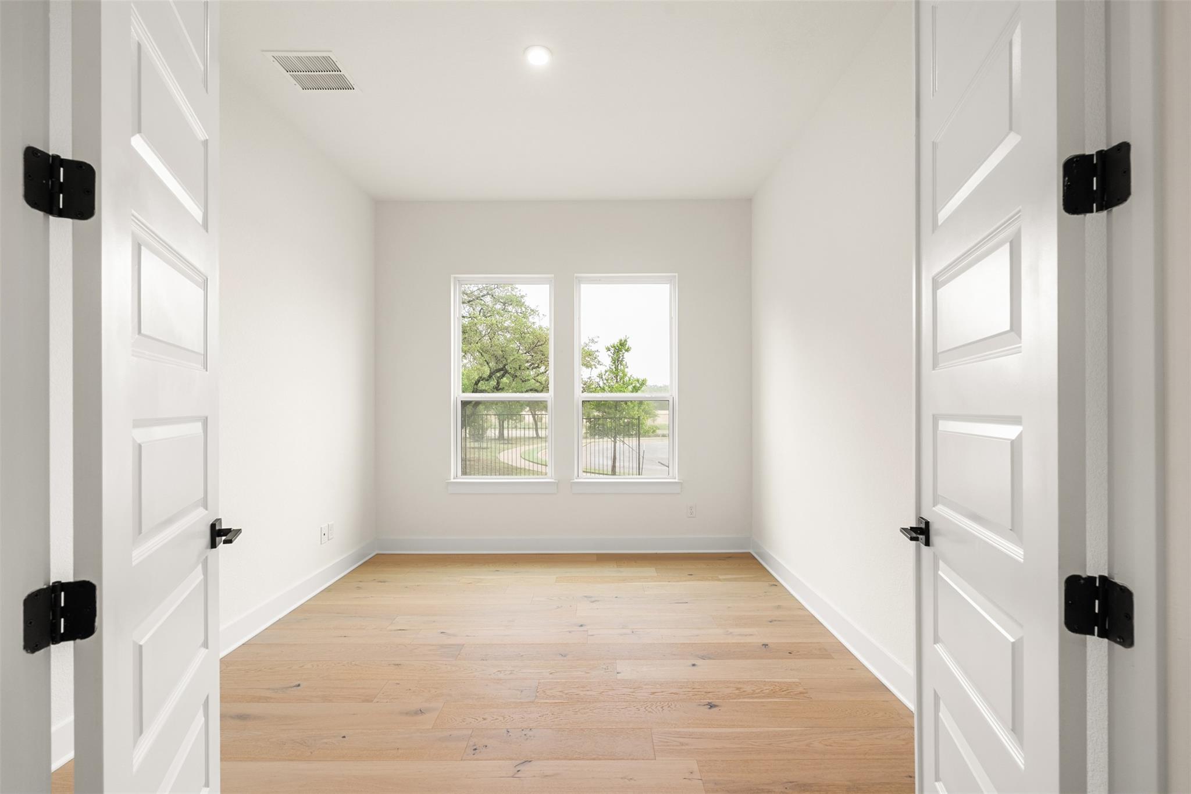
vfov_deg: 73.7
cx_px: 596
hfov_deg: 96.7
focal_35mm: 16
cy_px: 397
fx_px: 529
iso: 320
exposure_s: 1/5
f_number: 9
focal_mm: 16
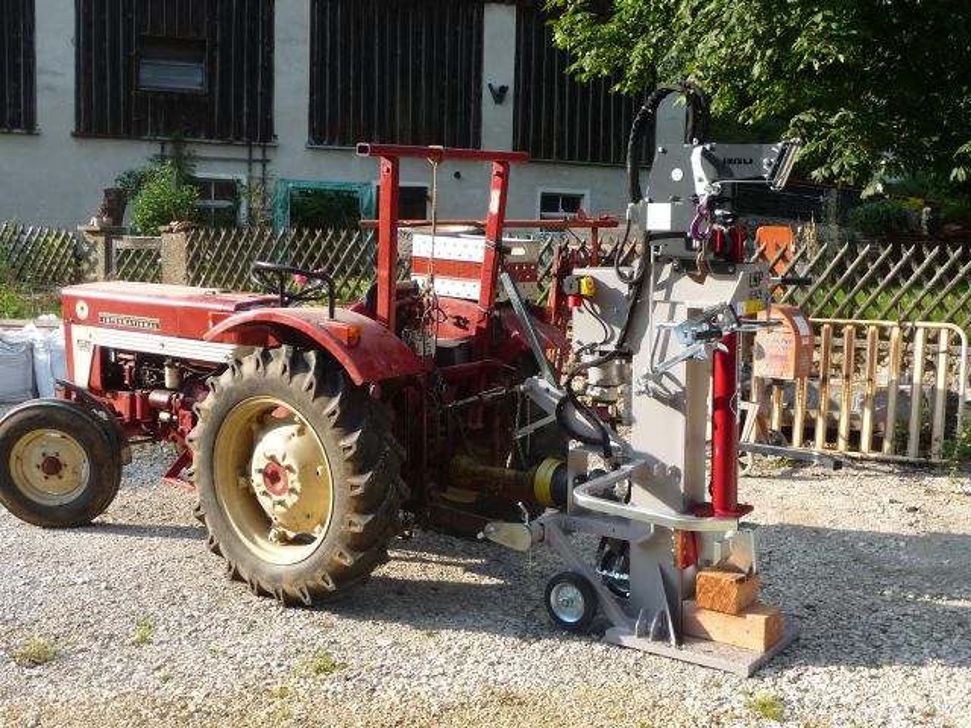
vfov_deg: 33.6
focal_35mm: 43
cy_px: 364
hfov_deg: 43.9
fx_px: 1206
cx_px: 486
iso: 100
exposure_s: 1/250
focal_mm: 7.1
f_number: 4
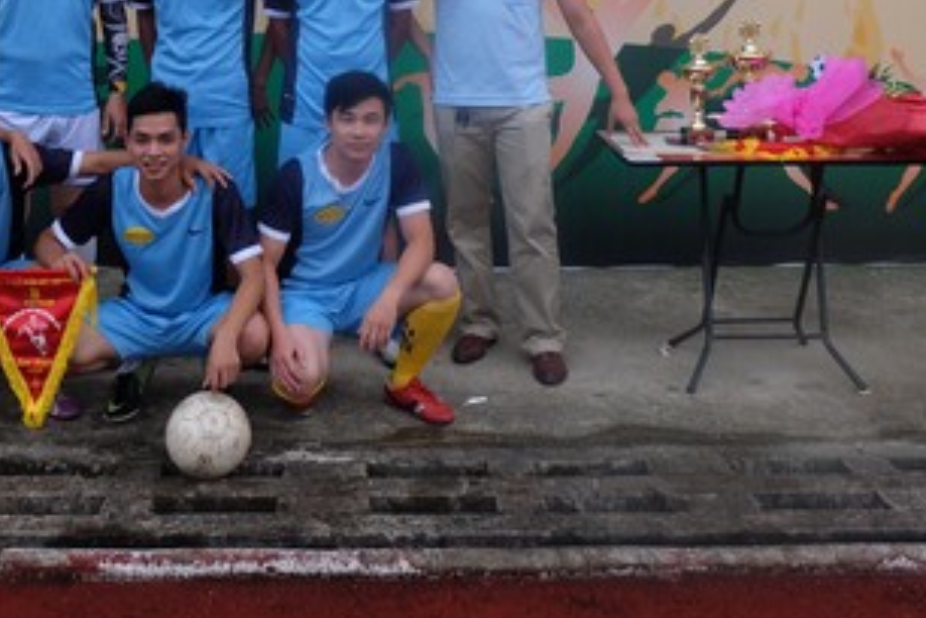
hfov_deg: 41.8
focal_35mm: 47
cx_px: 393
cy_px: 58
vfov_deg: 27.6
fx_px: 1209
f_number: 3.5
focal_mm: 16
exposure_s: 1/110
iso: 800
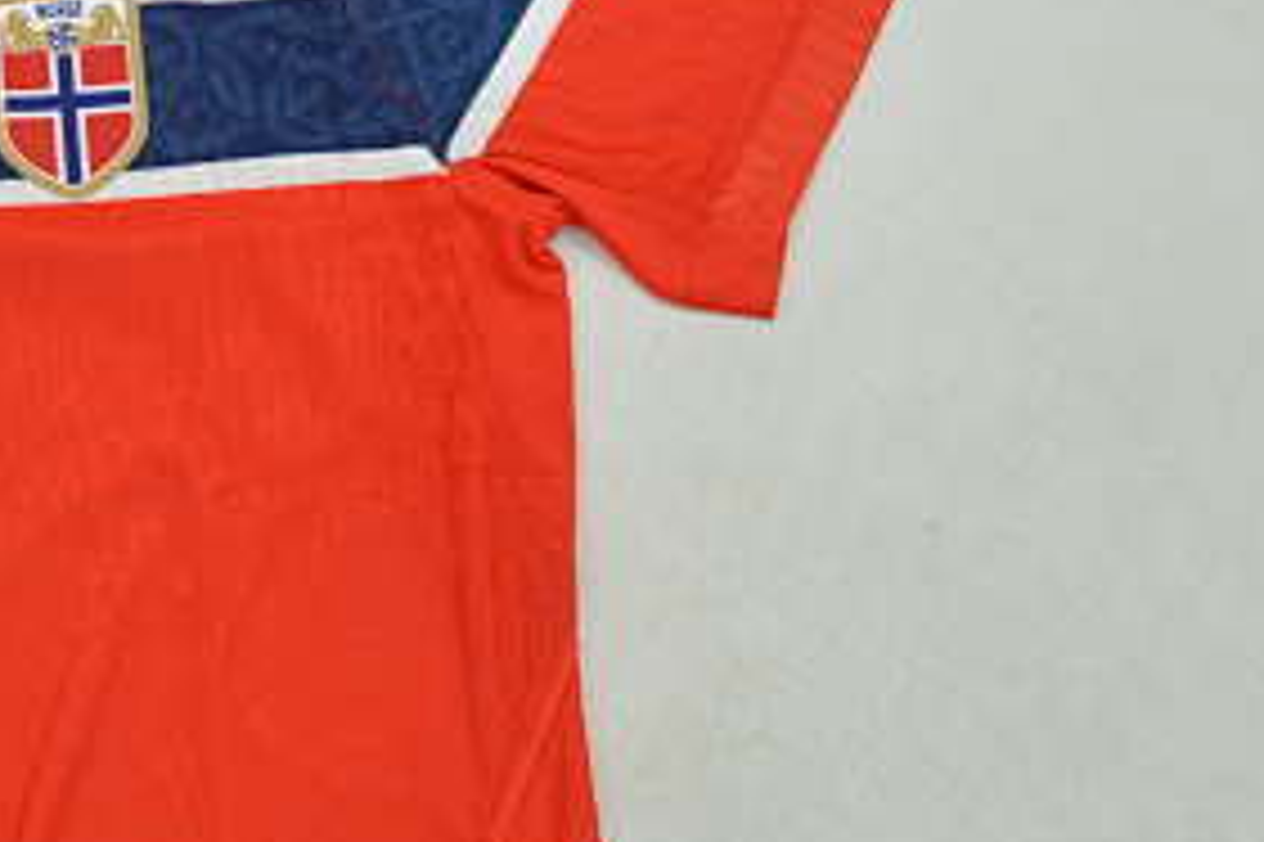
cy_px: 594
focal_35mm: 94
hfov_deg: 20.6
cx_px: -157
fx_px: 3298
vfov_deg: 14.5
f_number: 8
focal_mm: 22
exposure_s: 1/200
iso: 400
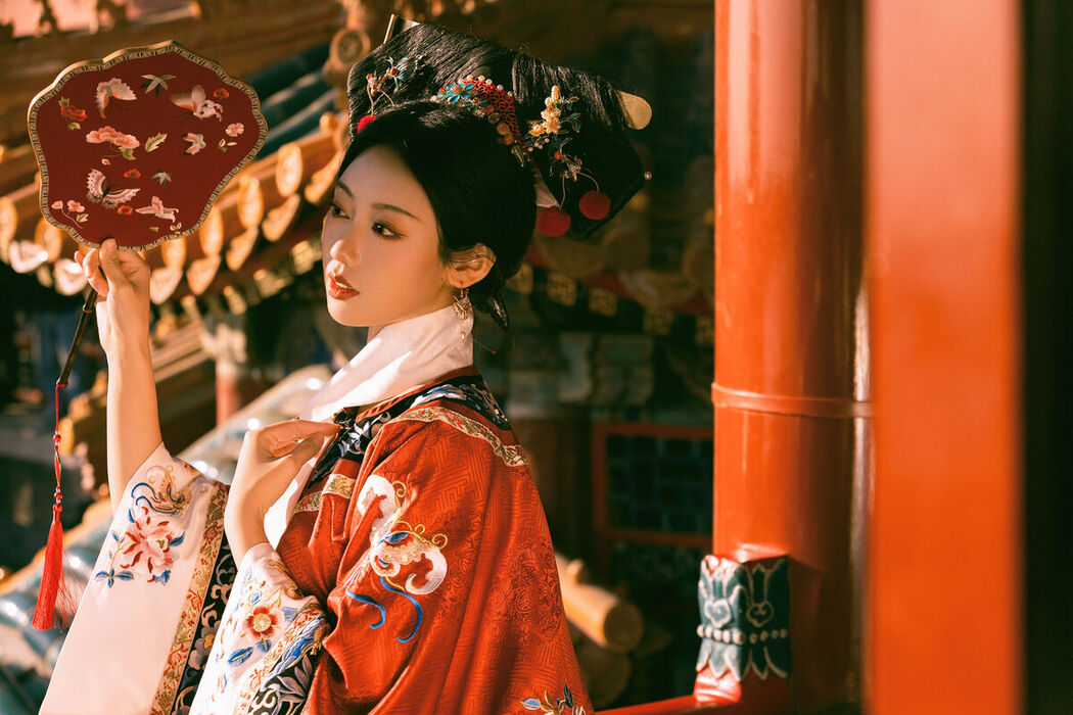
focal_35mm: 70
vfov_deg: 19.5
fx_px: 2086
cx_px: 536
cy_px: 358
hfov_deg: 28.8
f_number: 5.6
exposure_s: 1/320
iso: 100
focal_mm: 70
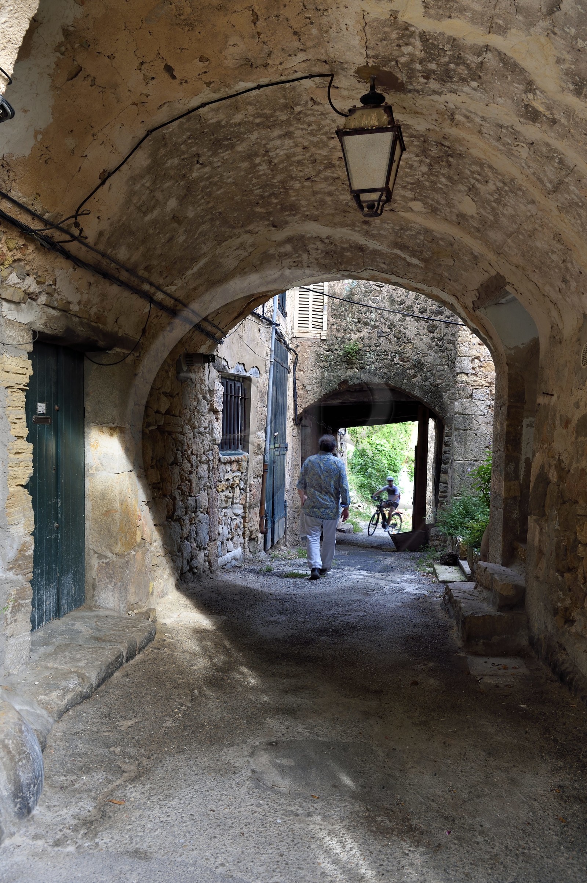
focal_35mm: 31
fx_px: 759
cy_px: 442
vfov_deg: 60.3
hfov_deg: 42.3
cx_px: 294
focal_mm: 31
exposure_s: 1/30
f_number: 7.1
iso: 200
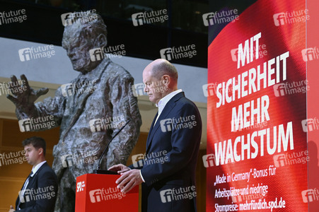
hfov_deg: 23.7
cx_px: 160
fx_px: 761
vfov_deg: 15.9
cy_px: 106
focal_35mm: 86
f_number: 5.6
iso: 6400
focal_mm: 86
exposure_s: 1/800
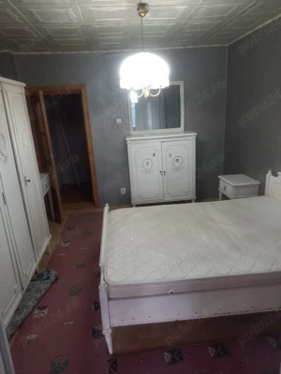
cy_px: 187
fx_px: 271
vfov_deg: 69.4
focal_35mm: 25
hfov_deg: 54.9
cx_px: 140
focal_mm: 4.6
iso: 400
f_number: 1.8
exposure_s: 1/33.4
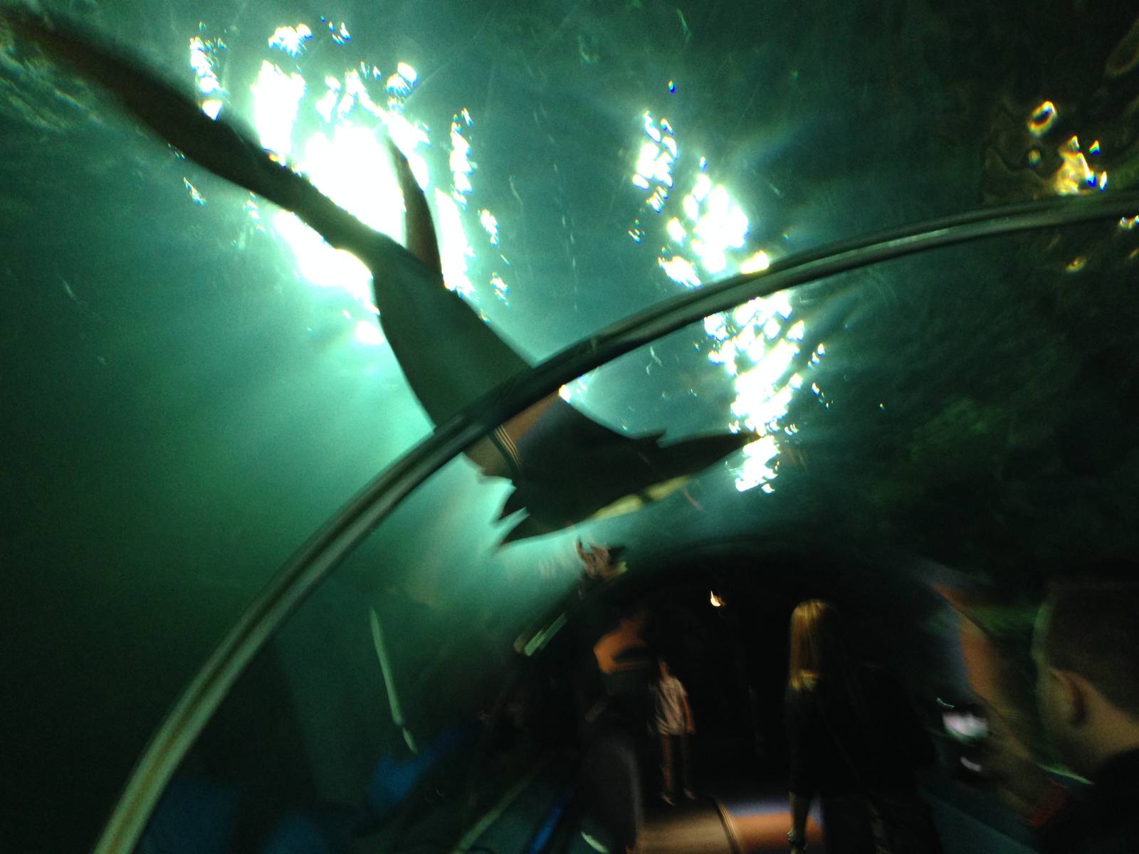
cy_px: 427
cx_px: 570
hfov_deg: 55.4
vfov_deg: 42.9
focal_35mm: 33
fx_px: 1086
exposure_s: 1/20
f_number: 2.4
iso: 160
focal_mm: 4.12
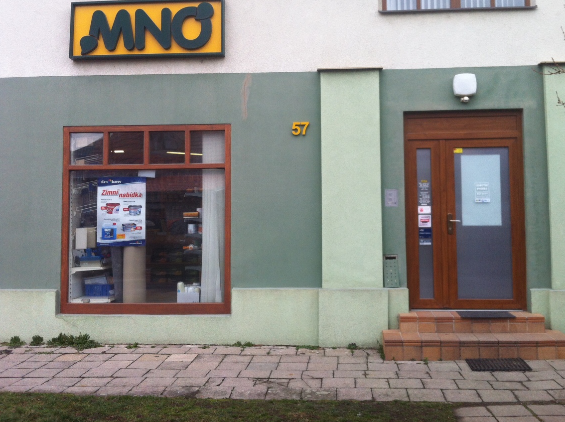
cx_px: 316
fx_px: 652
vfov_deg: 35.8
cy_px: 184
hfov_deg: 46.8
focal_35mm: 40
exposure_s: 1/133
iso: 80
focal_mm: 3.85
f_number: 2.8
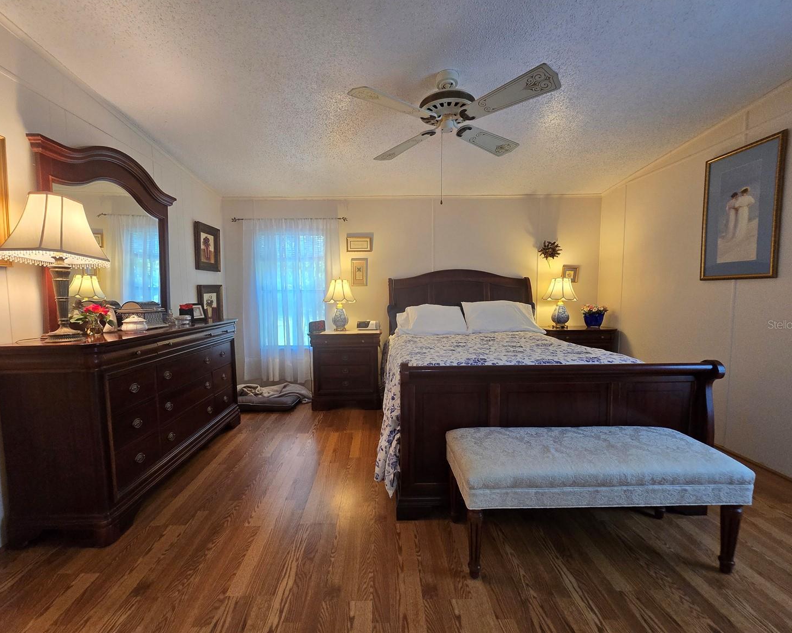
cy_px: 324
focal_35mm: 14
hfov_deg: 100.7
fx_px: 328
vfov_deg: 88.0
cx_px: 382
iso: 200
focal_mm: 2.2
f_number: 2.2
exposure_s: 1/60
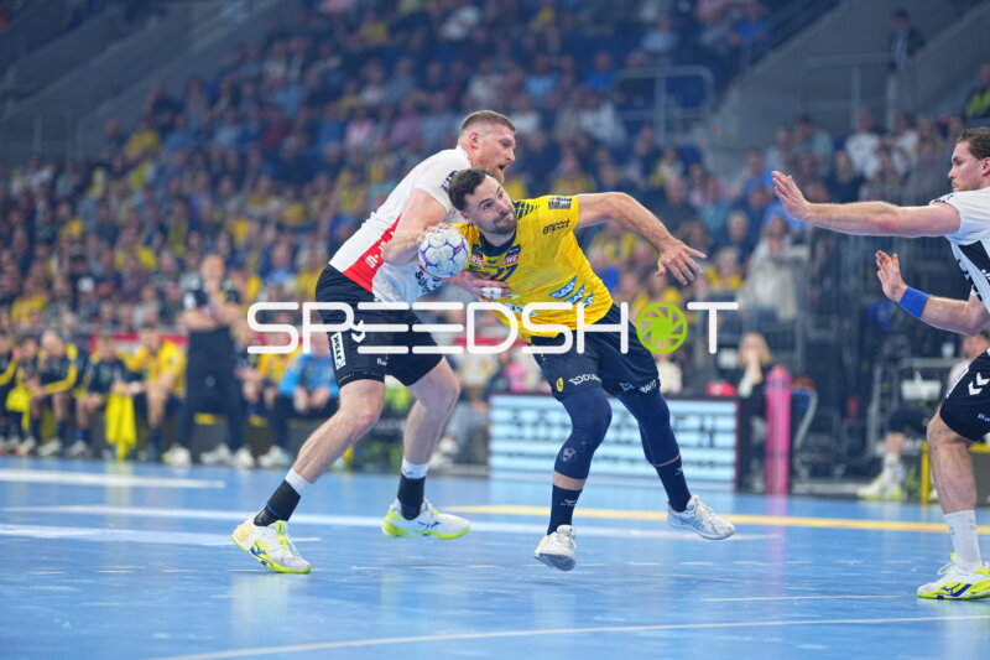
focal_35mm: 135
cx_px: 495
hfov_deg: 15.2
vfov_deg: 10.2
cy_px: 330
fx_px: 3711
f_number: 1.8
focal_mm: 135
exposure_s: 1/1600
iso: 1000
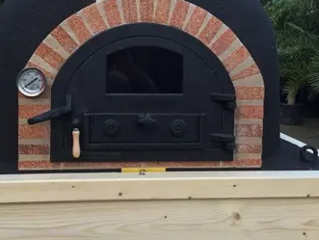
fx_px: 387
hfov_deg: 44.5
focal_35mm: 42
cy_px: 70
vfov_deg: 33.9
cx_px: 124
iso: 40
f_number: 2.2
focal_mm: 4.15
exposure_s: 1/100
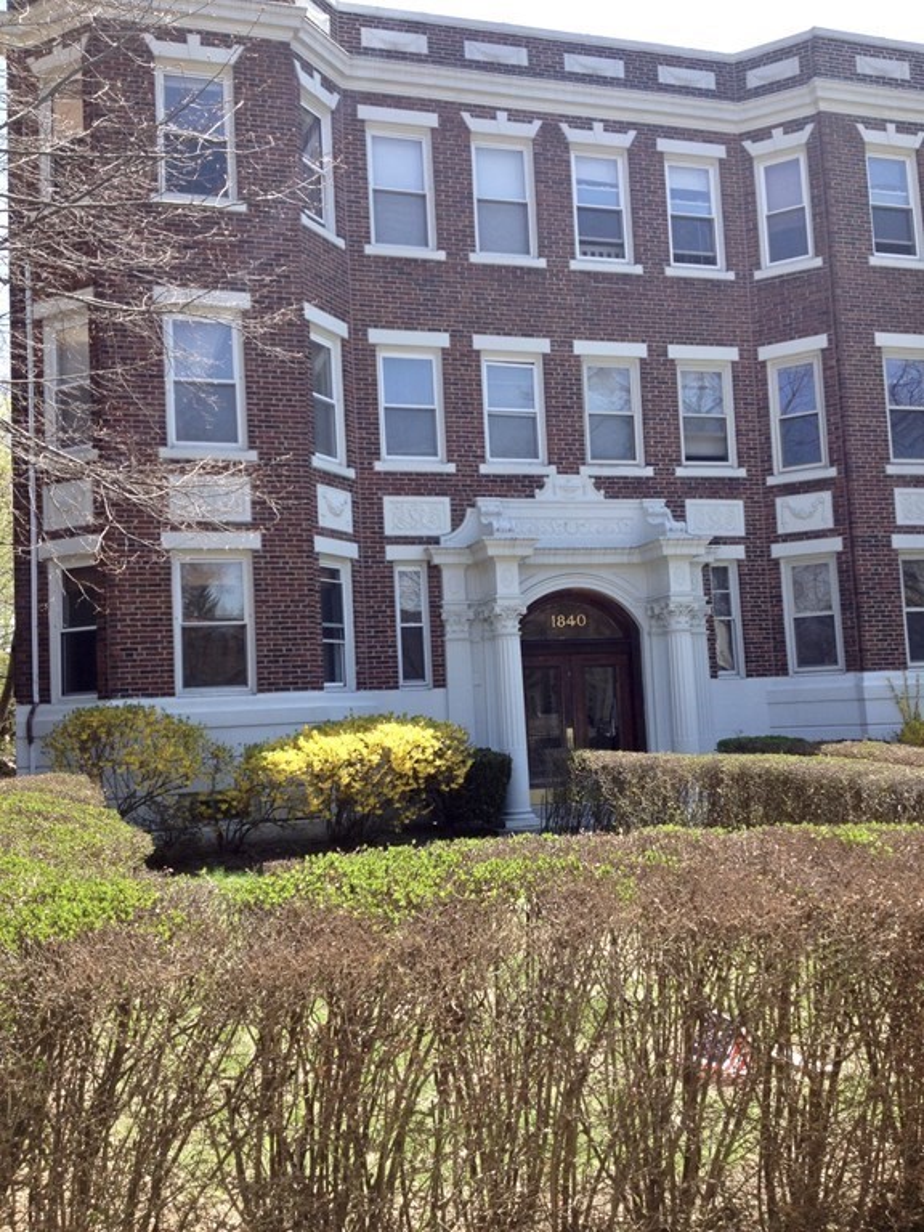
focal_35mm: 35
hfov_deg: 40.7
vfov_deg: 52.6
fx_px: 1246
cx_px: 462
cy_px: 616
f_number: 2.4
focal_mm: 4.28
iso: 50
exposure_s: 1/431
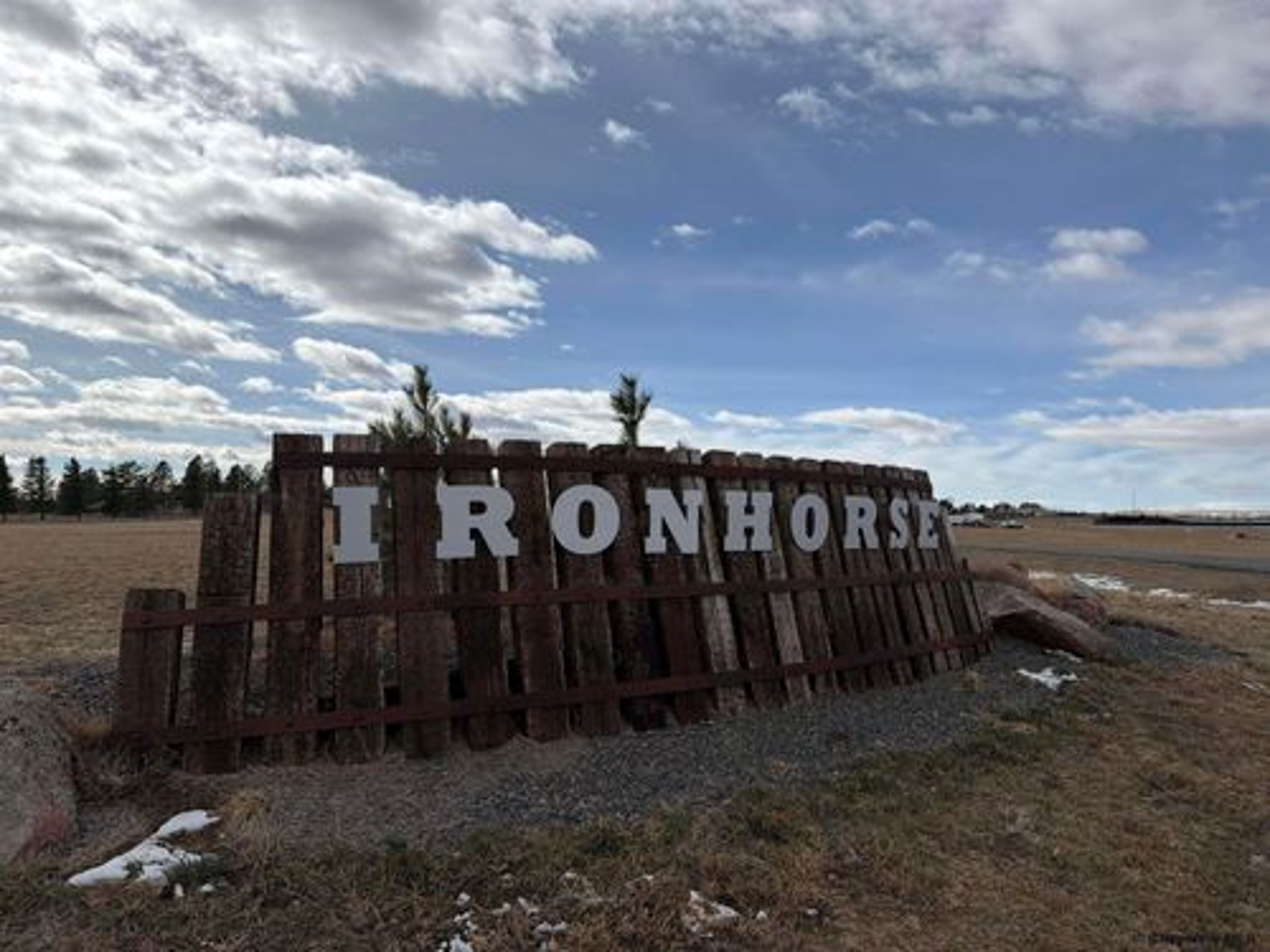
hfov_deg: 71.6
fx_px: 881
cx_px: 635
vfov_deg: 56.8
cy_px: 476
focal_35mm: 24
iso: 80
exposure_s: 1/10309
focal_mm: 6.76
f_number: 1.78
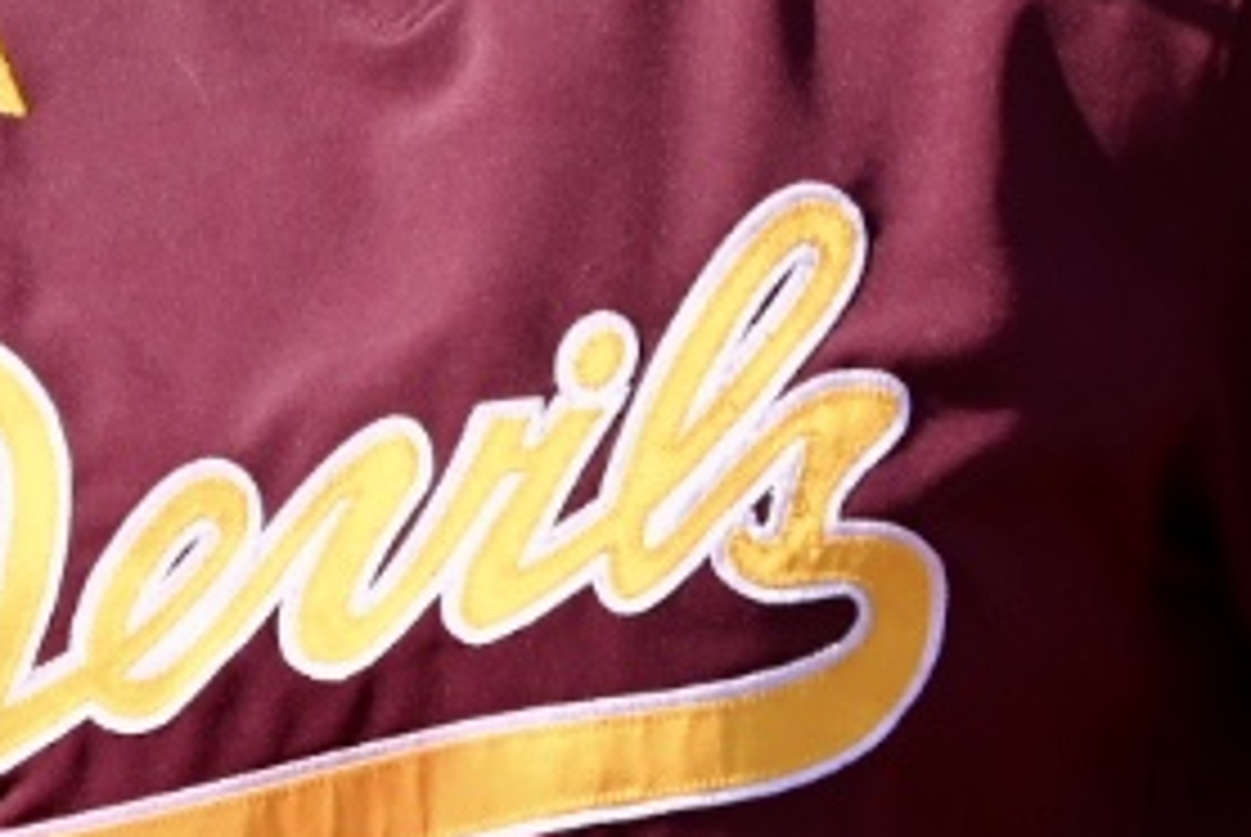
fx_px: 40491
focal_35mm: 1164
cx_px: 742
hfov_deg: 1.8
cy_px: -220
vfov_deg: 1.2
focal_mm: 200
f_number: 8
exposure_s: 1/1000
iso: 400
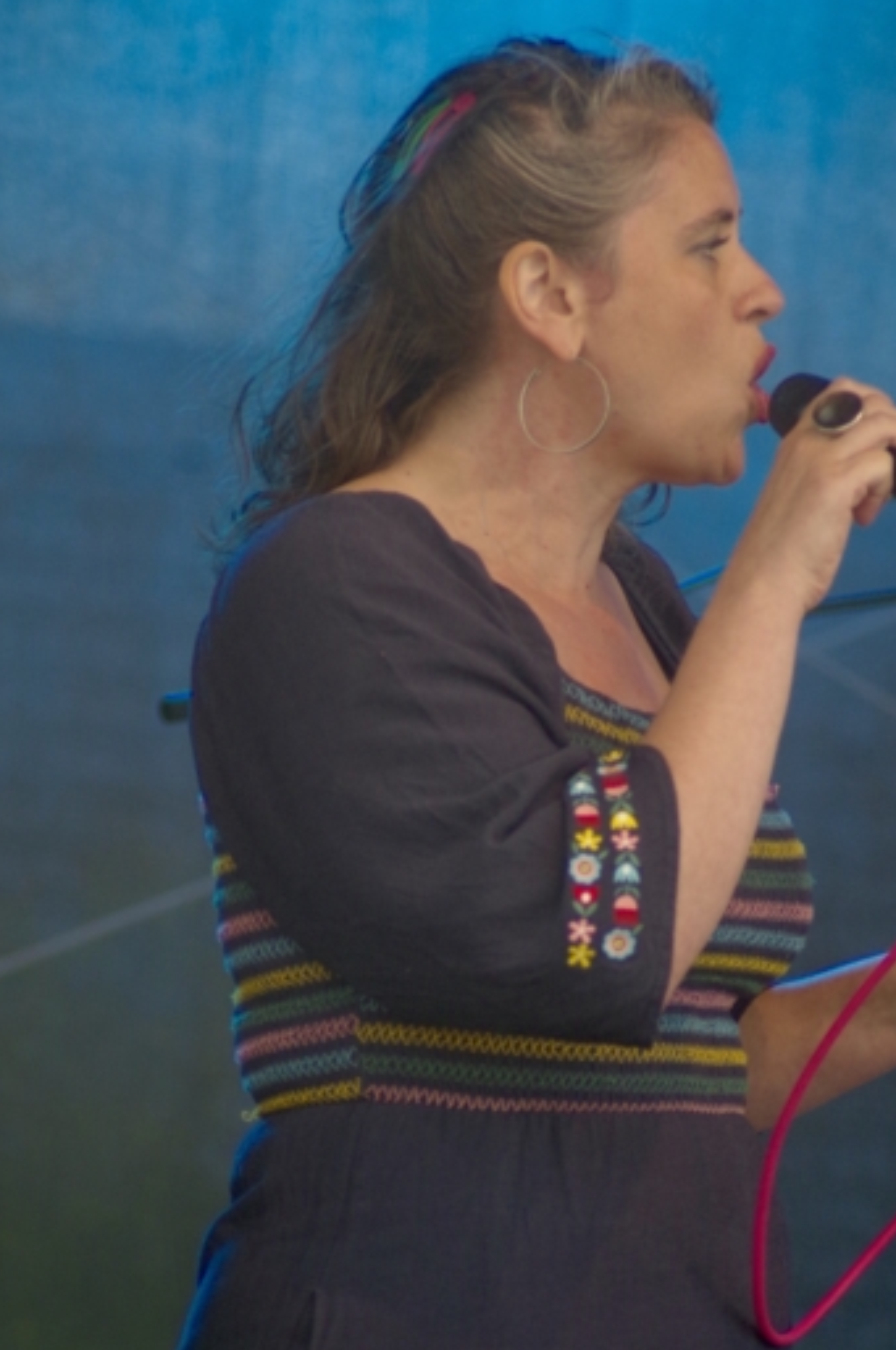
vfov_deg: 5.6
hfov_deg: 3.7
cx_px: 490
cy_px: 884
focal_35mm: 370
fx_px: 13859
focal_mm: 180
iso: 400
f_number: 4.5
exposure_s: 1/250
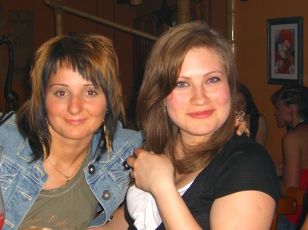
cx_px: 92
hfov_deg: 28.3
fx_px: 605
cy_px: 117
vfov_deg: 21.6
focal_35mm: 68
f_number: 3.1
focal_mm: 9.5
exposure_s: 1/60
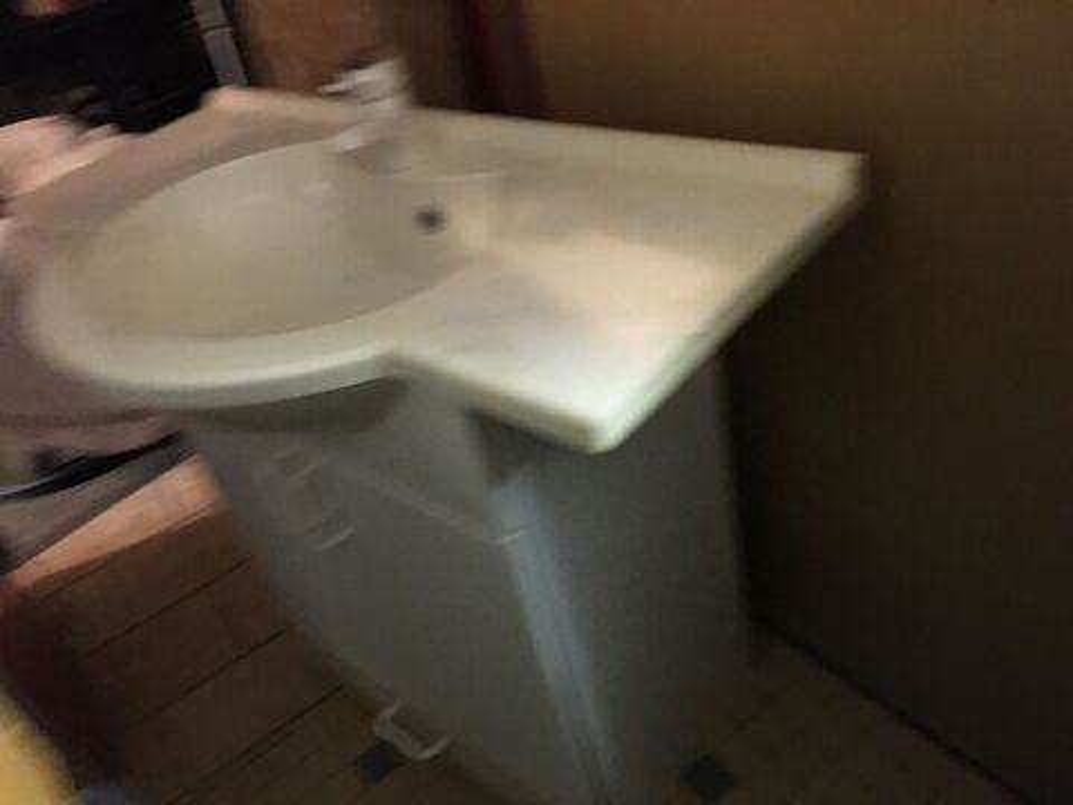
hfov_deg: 61.7
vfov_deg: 48.2
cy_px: 402
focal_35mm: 29
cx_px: 536
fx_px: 899
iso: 640
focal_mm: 4.15
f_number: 2.2
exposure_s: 1/17
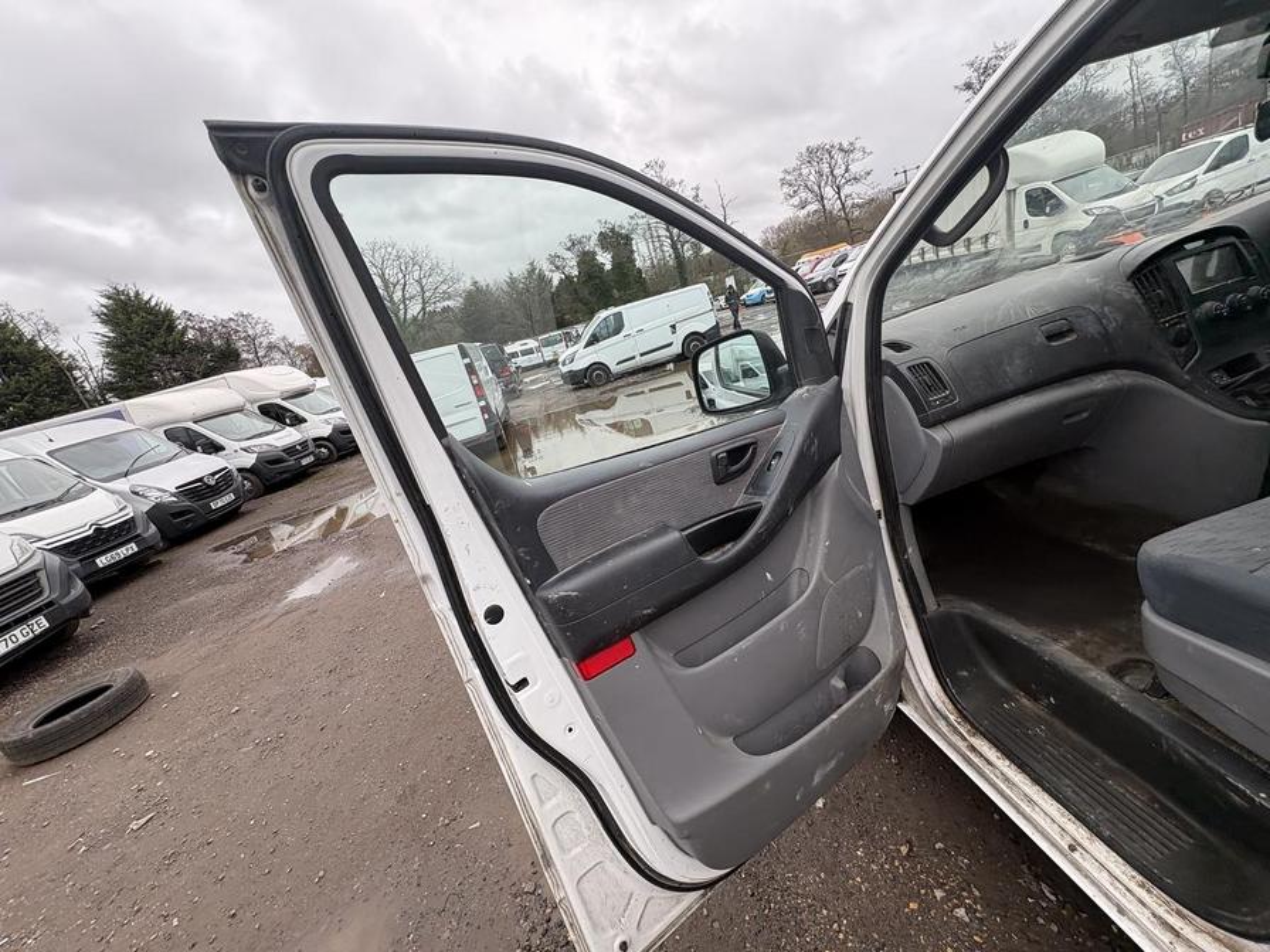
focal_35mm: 14
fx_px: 514
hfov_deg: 102.1
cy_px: 476
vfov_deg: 85.7
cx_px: 635
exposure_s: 1/184
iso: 40
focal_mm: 2.22
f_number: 2.2
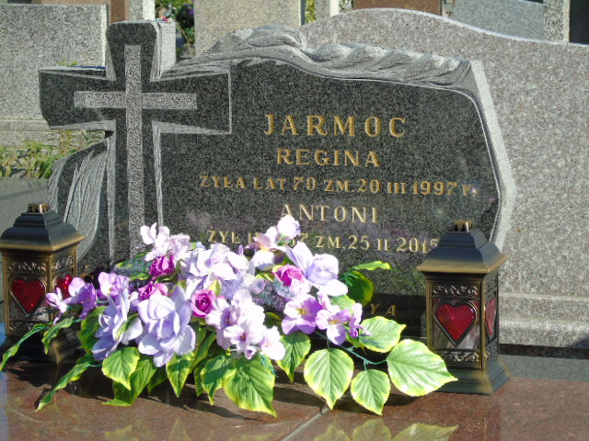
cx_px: 294
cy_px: 220
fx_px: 1838
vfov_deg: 13.7
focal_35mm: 108
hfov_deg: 18.2
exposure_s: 1/400
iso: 80
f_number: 4.4
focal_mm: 19
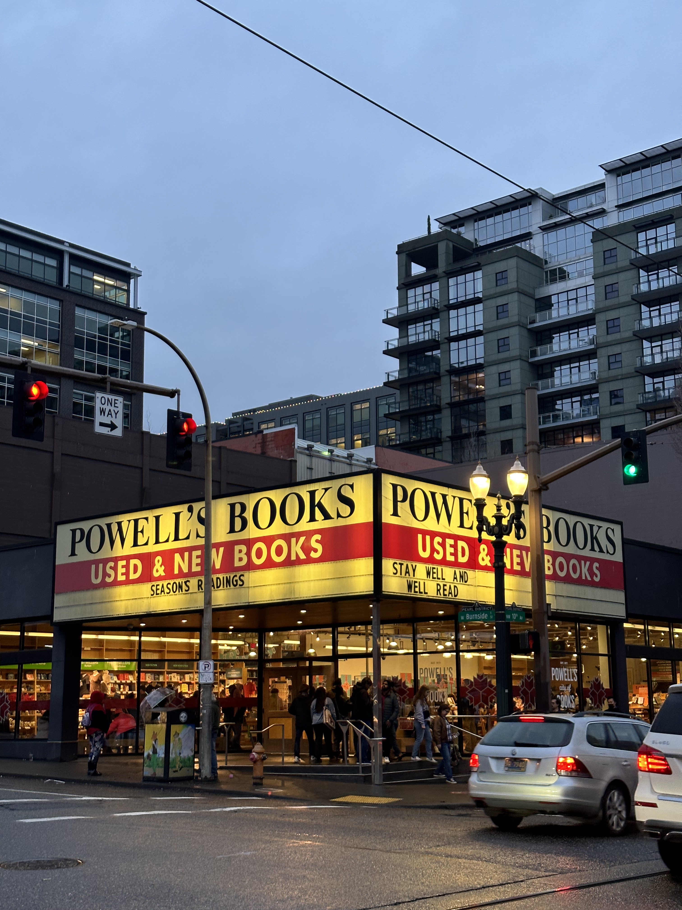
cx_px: 341
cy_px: 455
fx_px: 1261
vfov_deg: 39.7
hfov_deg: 30.3
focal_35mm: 48
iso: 64
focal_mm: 6.86
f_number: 1.78
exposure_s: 1/60
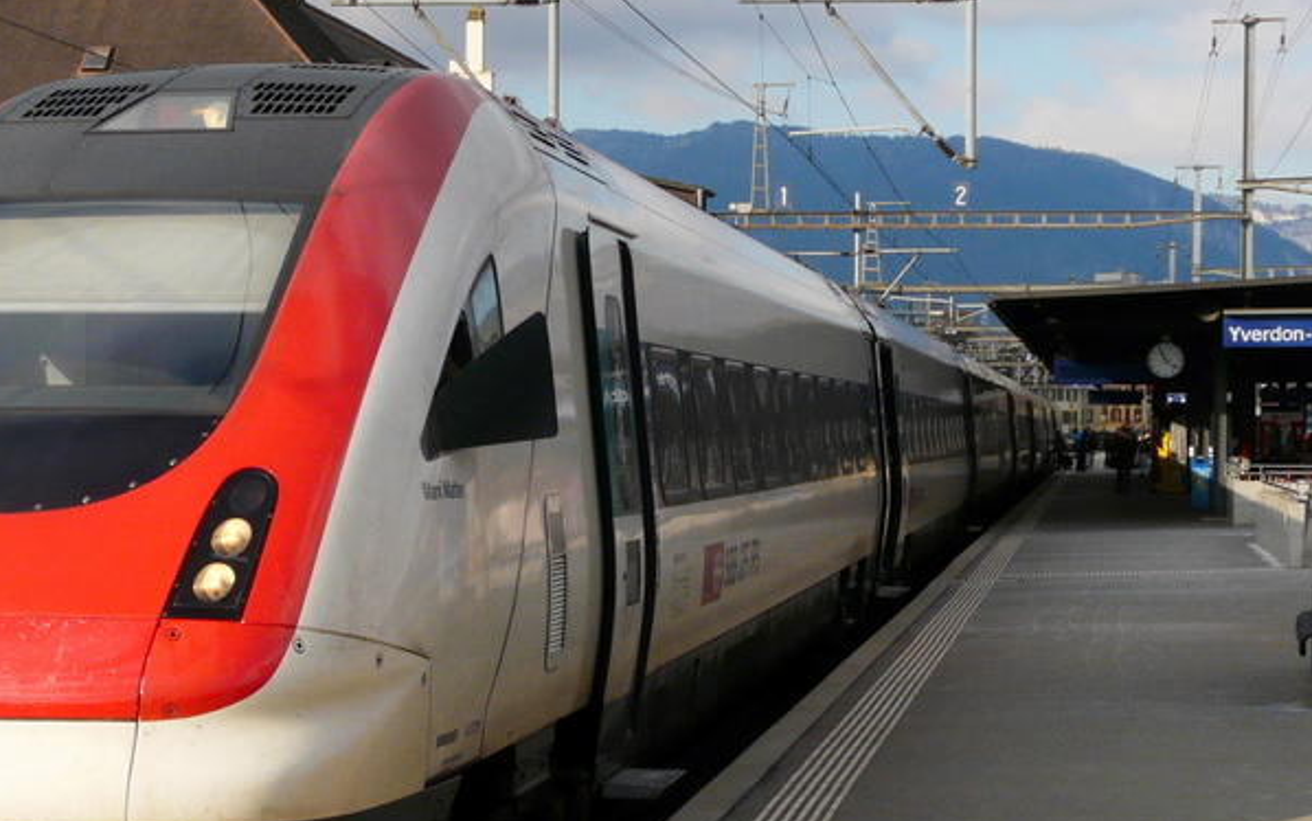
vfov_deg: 13.9
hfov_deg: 22.0
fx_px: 3362
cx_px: 410
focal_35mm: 94
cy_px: 481
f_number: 5.6
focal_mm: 8.8
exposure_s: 1/400
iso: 100
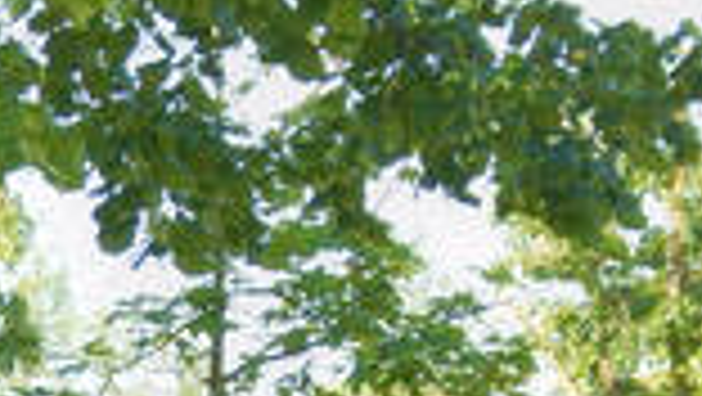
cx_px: -472
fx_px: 4936
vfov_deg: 4.5
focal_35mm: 265
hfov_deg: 7.9
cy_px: 837
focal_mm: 12.3
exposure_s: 1/160
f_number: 4.1
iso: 125
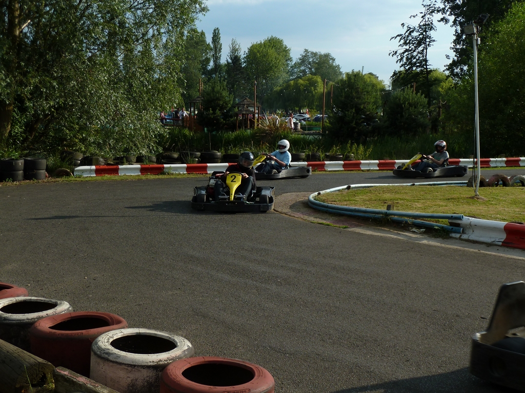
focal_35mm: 48
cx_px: 262
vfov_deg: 30.3
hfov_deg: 39.7
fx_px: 728
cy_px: 196
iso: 80
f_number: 4
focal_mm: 7.9
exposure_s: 1/500
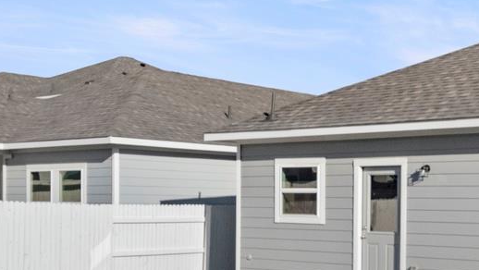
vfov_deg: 10.3
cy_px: 167
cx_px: 332
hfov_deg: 18.1
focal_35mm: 118
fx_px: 1500
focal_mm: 24
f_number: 8
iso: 400
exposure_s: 1/2000
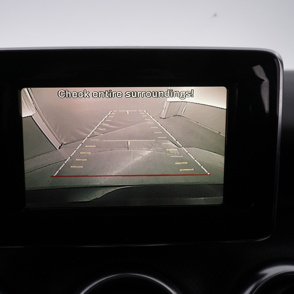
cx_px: 121
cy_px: 147
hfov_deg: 45.8
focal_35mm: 36
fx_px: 346
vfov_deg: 46.0
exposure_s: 1/60
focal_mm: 28
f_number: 8
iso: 4000
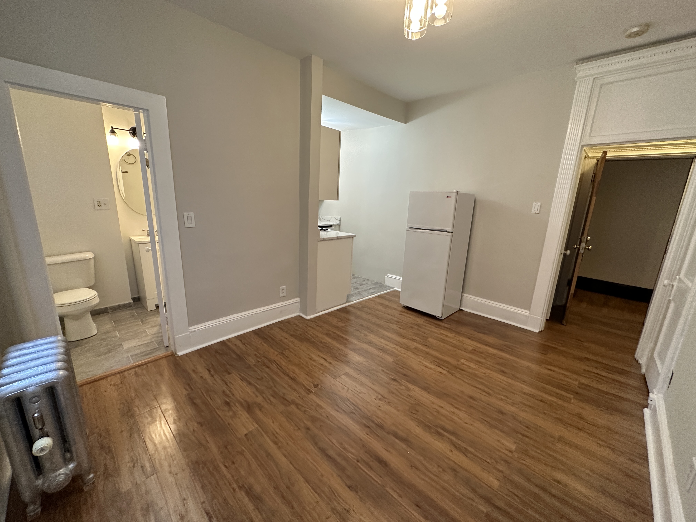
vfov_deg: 85.7
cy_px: 261
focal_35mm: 14
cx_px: 348
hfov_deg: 102.1
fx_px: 281
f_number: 2.2
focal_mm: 2.22
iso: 320
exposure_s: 1/120
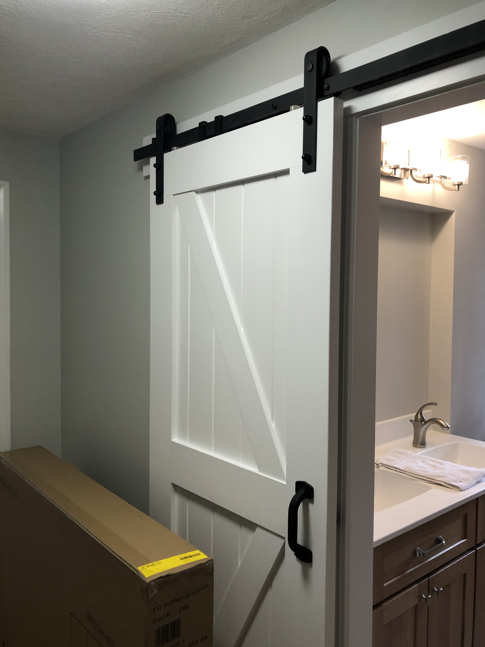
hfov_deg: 48.2
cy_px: 319
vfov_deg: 61.7
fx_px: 542
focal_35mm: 29
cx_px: 238
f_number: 1.8
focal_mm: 3.99
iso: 25
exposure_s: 1/30
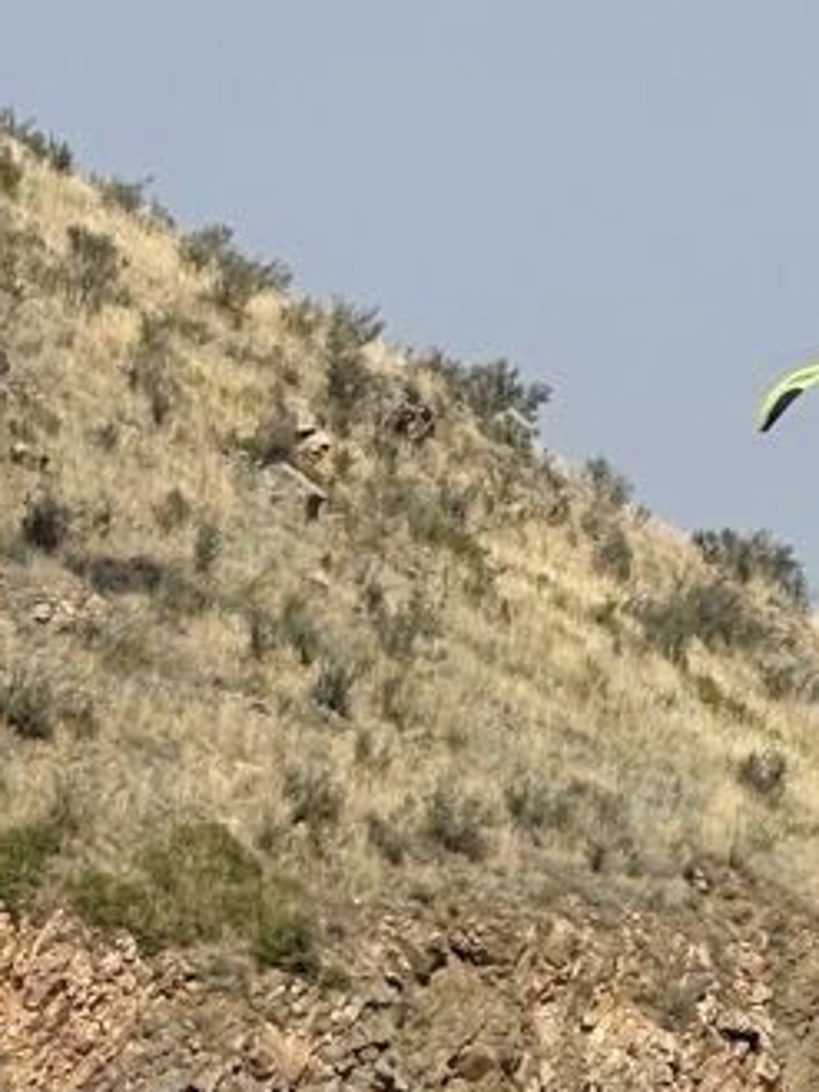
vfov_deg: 5.5
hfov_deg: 4.1
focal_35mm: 359
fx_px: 11318
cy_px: -30
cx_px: 700
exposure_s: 1/1179
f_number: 2.8
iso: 32
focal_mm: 9
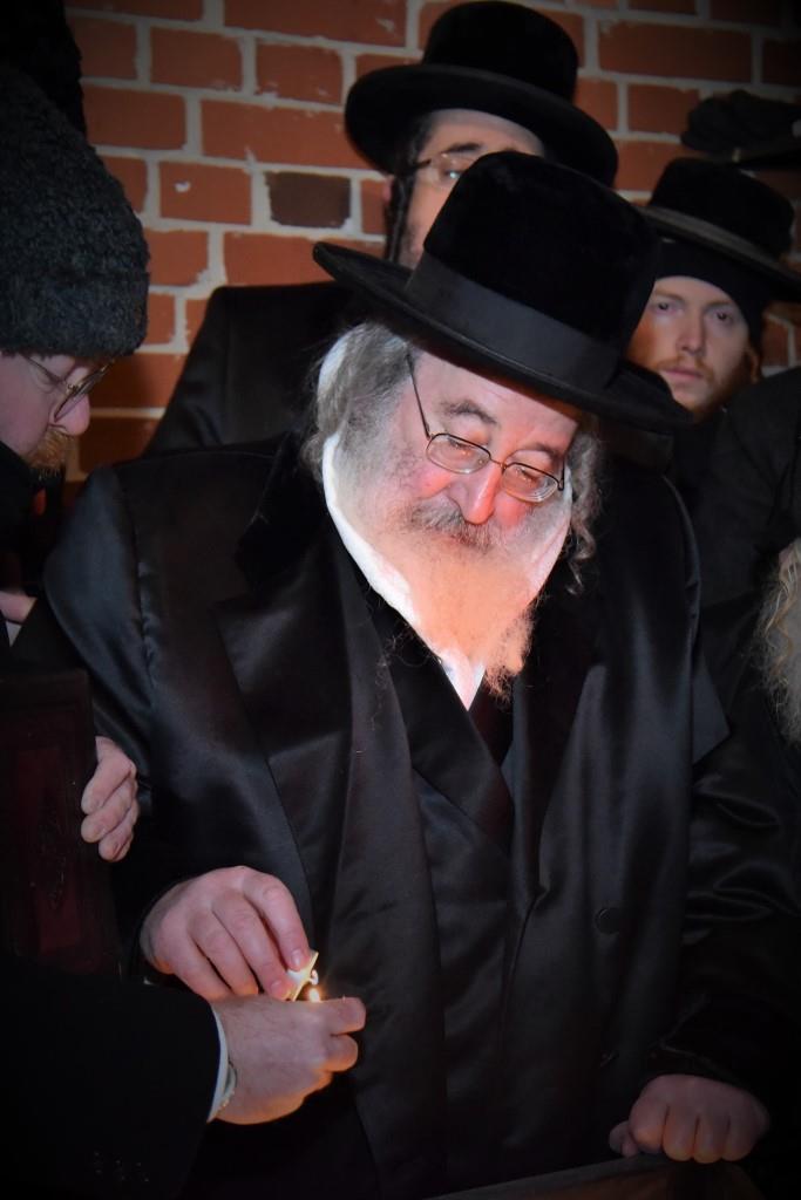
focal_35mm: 52
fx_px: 1735
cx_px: 400
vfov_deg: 38.2
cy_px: 600
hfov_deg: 26.0
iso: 4000
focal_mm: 52
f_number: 4
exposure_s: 1/125
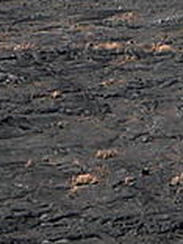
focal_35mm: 698
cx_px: 177
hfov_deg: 2.1
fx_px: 4920
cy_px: -227
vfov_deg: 2.8
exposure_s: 1/346
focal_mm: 27.3
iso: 100
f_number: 5.2
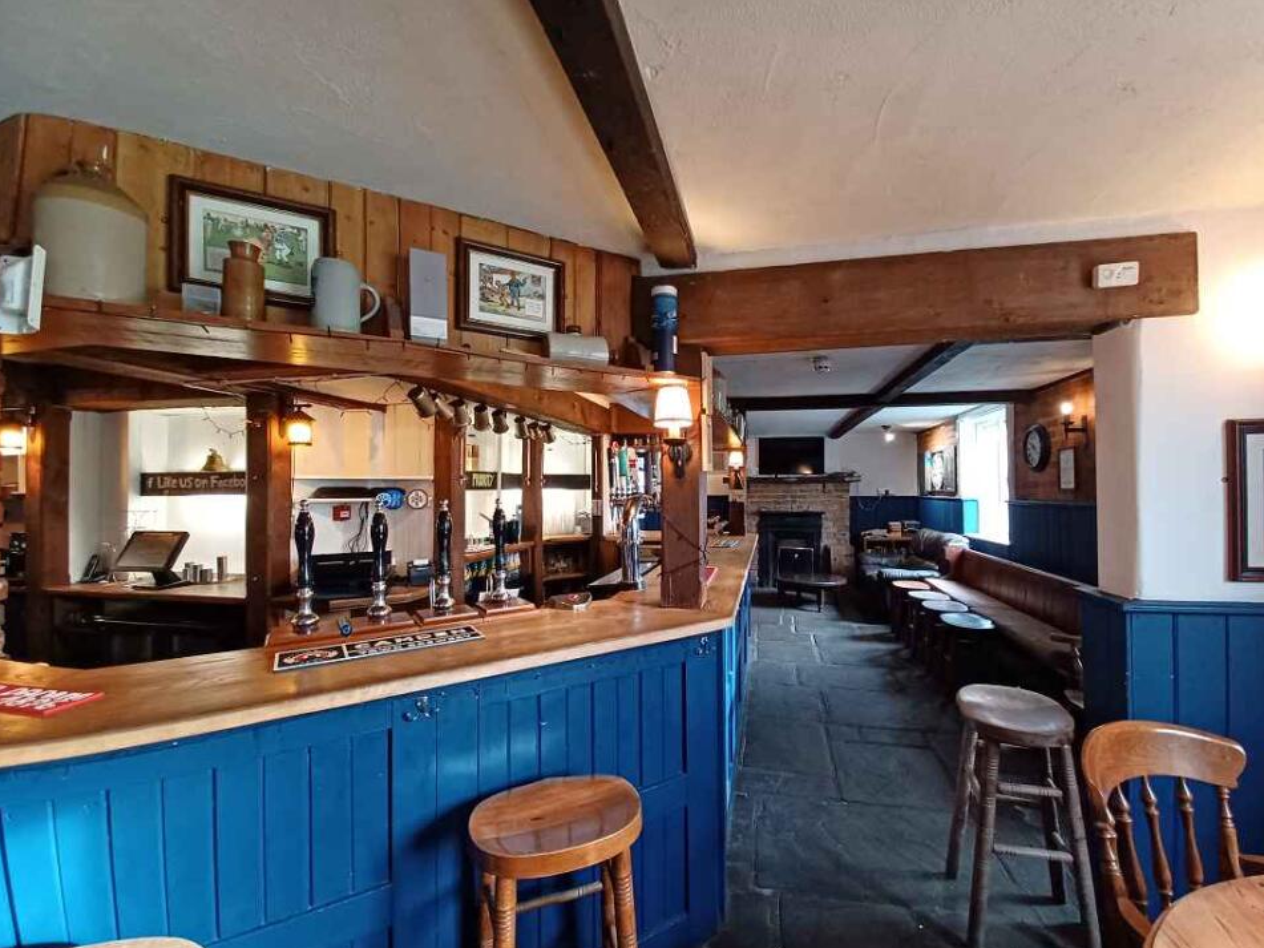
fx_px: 511
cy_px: 488
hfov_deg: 102.0
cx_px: 669
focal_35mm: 14
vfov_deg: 85.6
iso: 200
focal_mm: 1.42
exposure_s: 1/25
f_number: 2.2
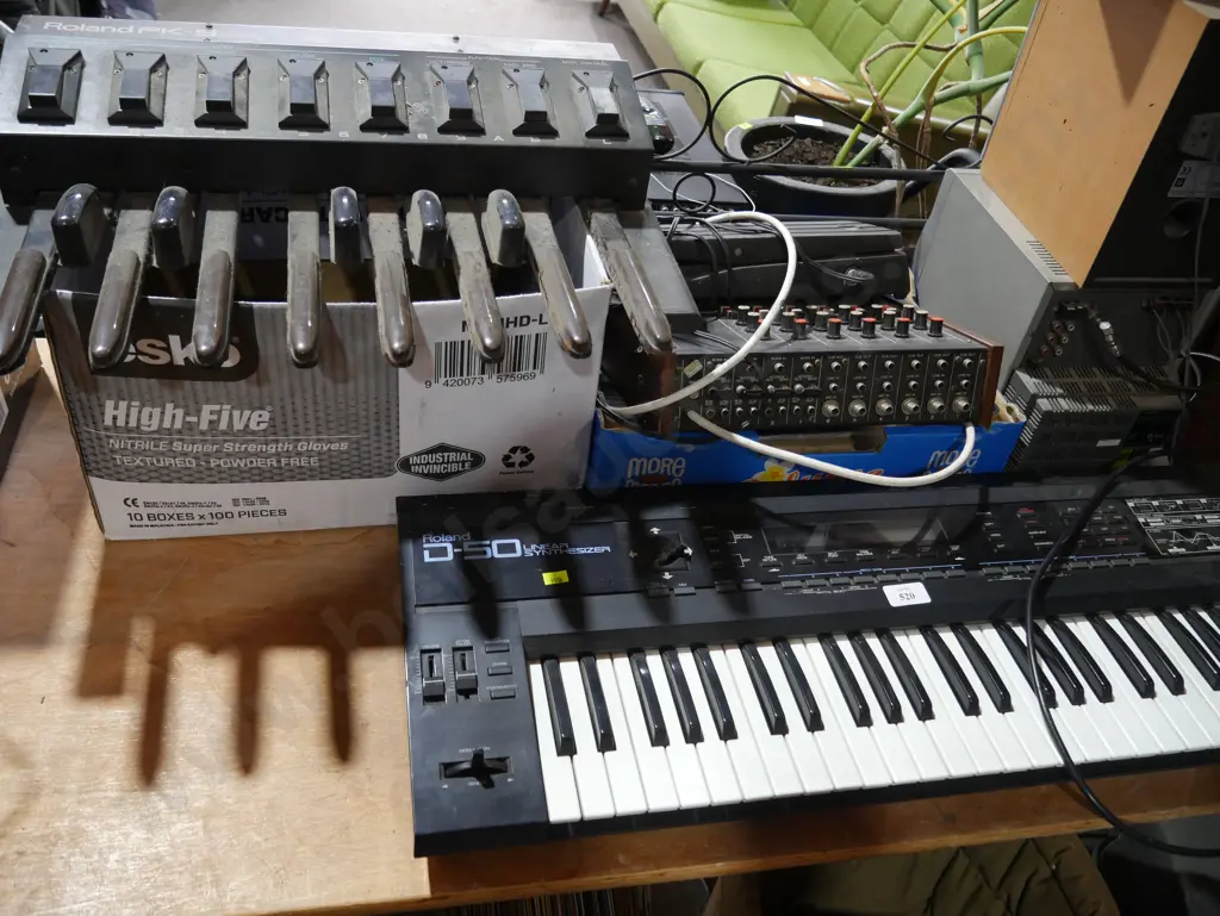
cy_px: 458
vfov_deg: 49.8
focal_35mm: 28
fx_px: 987
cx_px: 610
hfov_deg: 63.4
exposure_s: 1/60
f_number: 3.5
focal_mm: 14
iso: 400
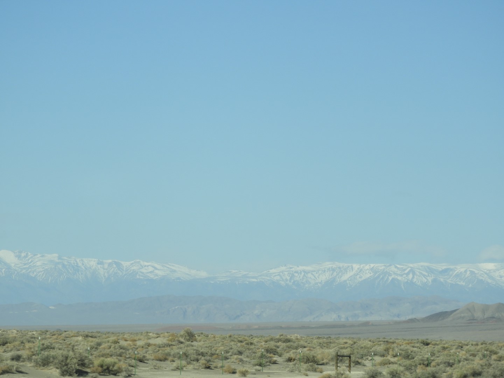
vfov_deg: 7.4
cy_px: 189
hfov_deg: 9.9
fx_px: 2912
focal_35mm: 200
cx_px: 252
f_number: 5.3
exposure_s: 1/640
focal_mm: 35.8
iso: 100
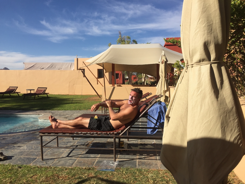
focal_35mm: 29
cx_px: 122
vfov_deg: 48.2
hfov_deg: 61.7
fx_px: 205
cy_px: 92
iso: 32
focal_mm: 4.15
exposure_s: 1/2475
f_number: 2.2
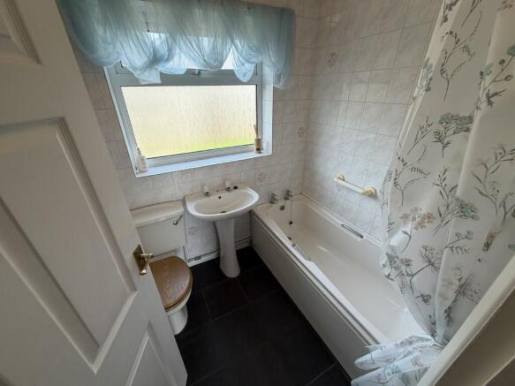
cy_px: 193
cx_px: 258
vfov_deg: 85.7
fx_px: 208
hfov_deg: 102.1
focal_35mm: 14
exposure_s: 1/100
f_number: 2.2
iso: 50
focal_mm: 2.22
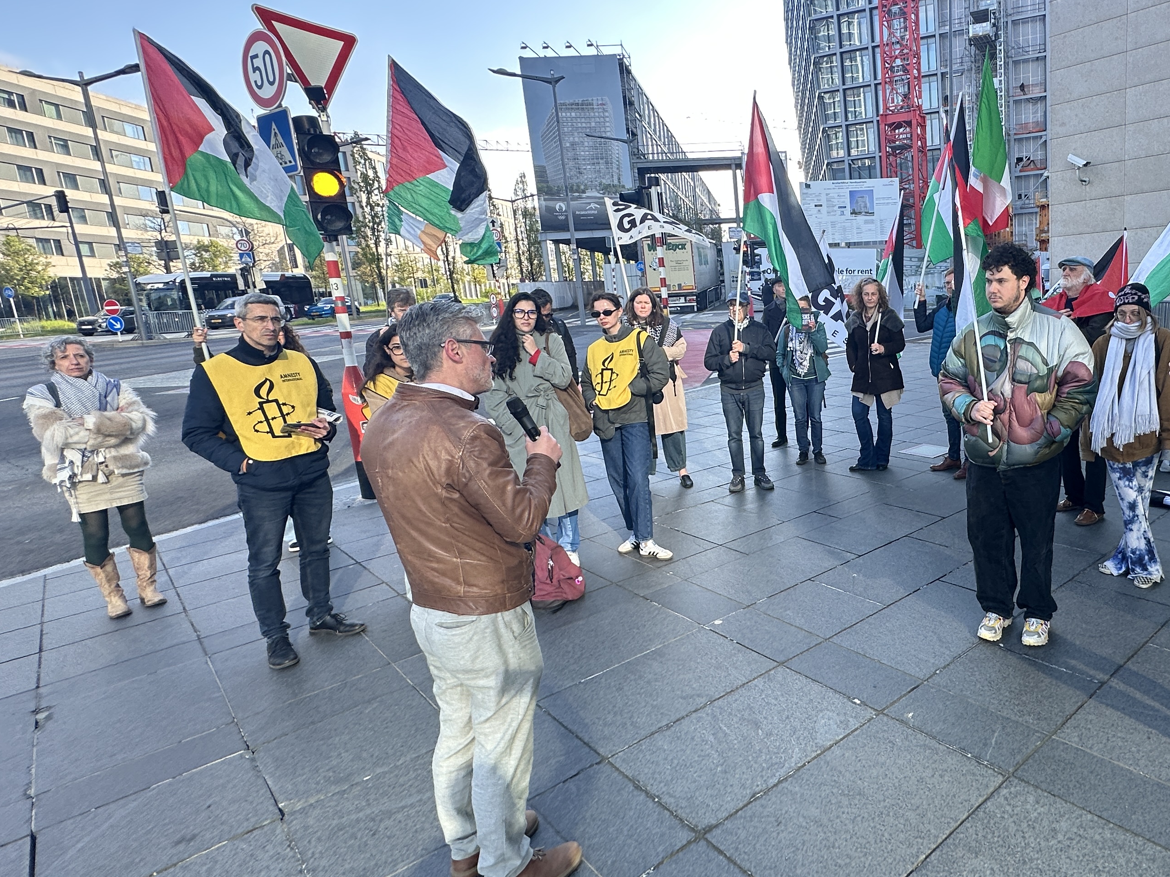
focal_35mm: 22
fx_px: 744
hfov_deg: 72.4
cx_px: 841
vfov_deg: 61.1
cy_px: 440
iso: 40
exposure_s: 1/319
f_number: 2.2
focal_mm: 2.22
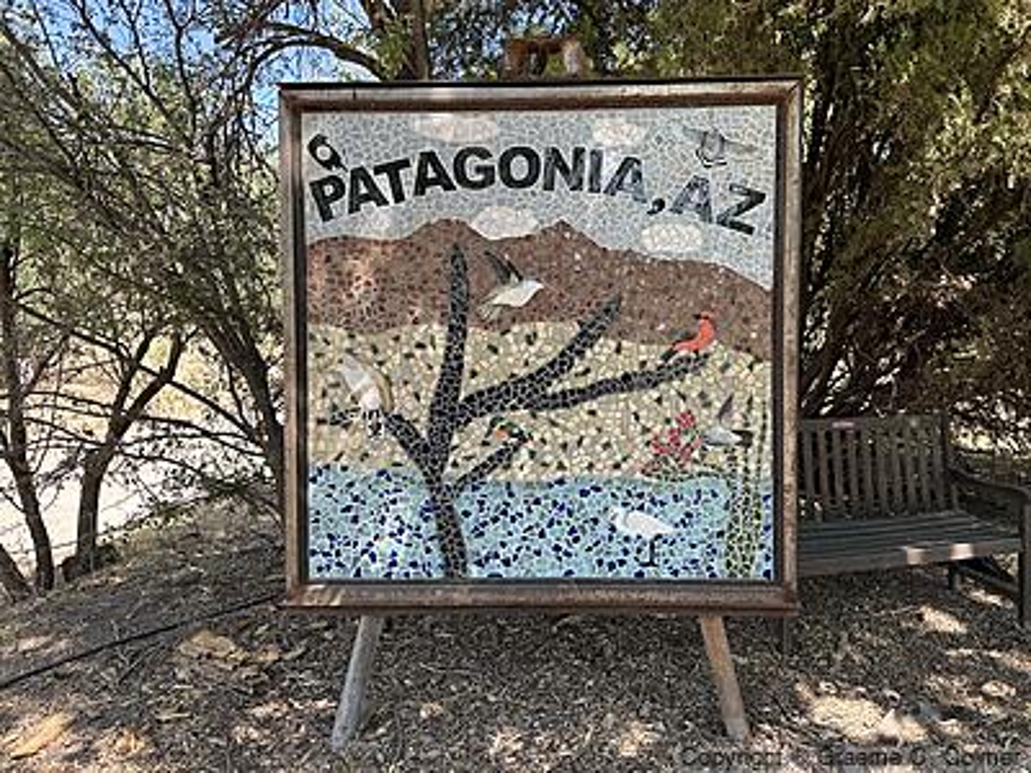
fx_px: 715
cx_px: 516
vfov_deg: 56.8
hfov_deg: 71.6
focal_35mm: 24
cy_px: 386
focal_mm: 6.86
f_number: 1.78
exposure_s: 1/779
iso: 80
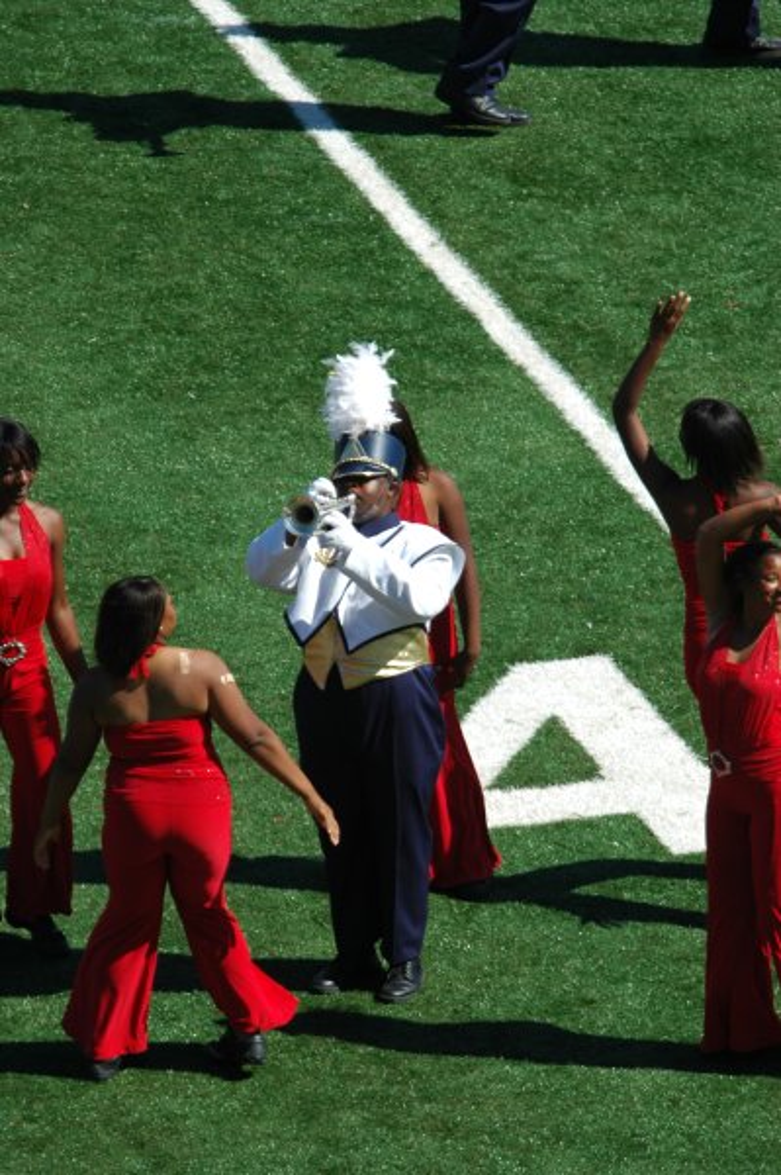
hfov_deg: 3.0
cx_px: 390
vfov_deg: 4.4
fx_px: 15157
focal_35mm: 465
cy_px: 588
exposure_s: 1/800
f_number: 5.6
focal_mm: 310
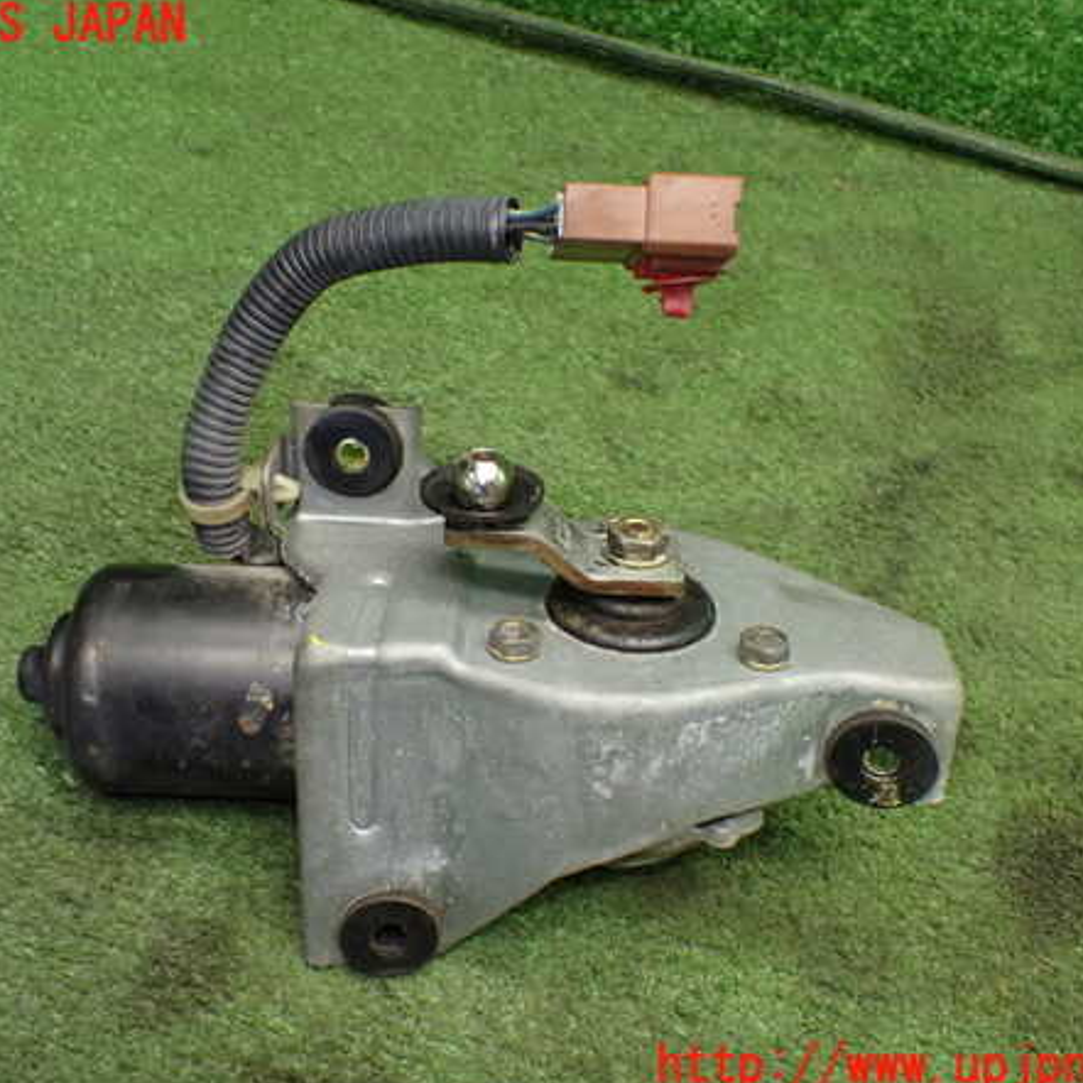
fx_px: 1274
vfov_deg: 46.0
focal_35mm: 36
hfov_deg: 46.0
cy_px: 546
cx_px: 475
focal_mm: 5.4
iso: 800
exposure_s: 1/125
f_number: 2.3
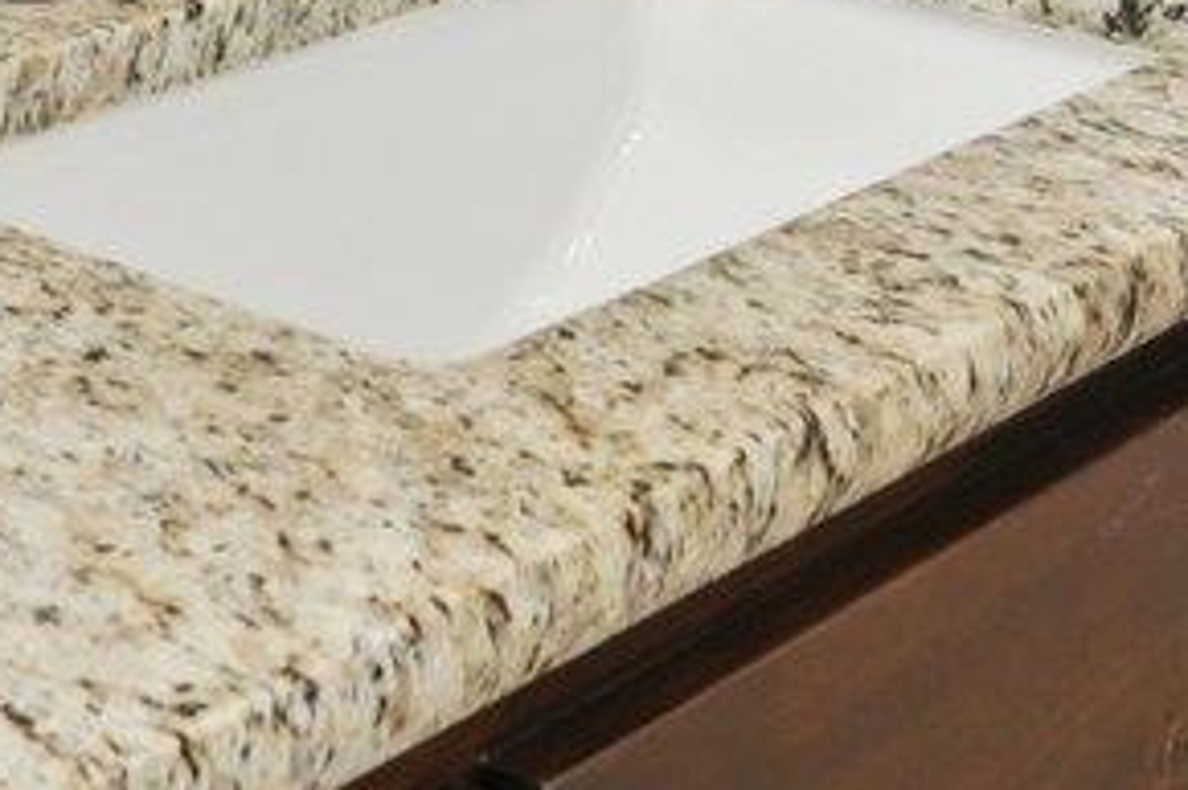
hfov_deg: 20.6
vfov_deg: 11.7
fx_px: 3265
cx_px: 537
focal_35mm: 99
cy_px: -997
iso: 400
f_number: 8
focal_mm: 14
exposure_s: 1/8
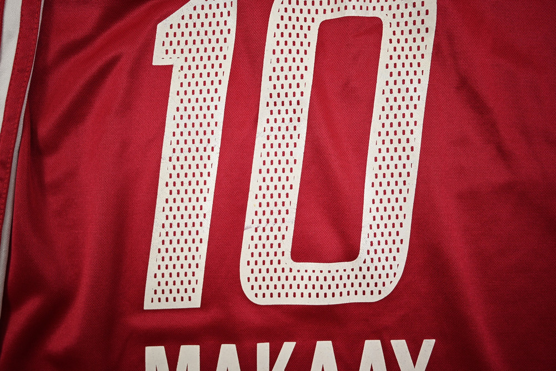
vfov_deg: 41.7
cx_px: 278
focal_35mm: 32
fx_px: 487
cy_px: 186
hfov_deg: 59.5
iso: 200
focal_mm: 31.5
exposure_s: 1/125
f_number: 4.8
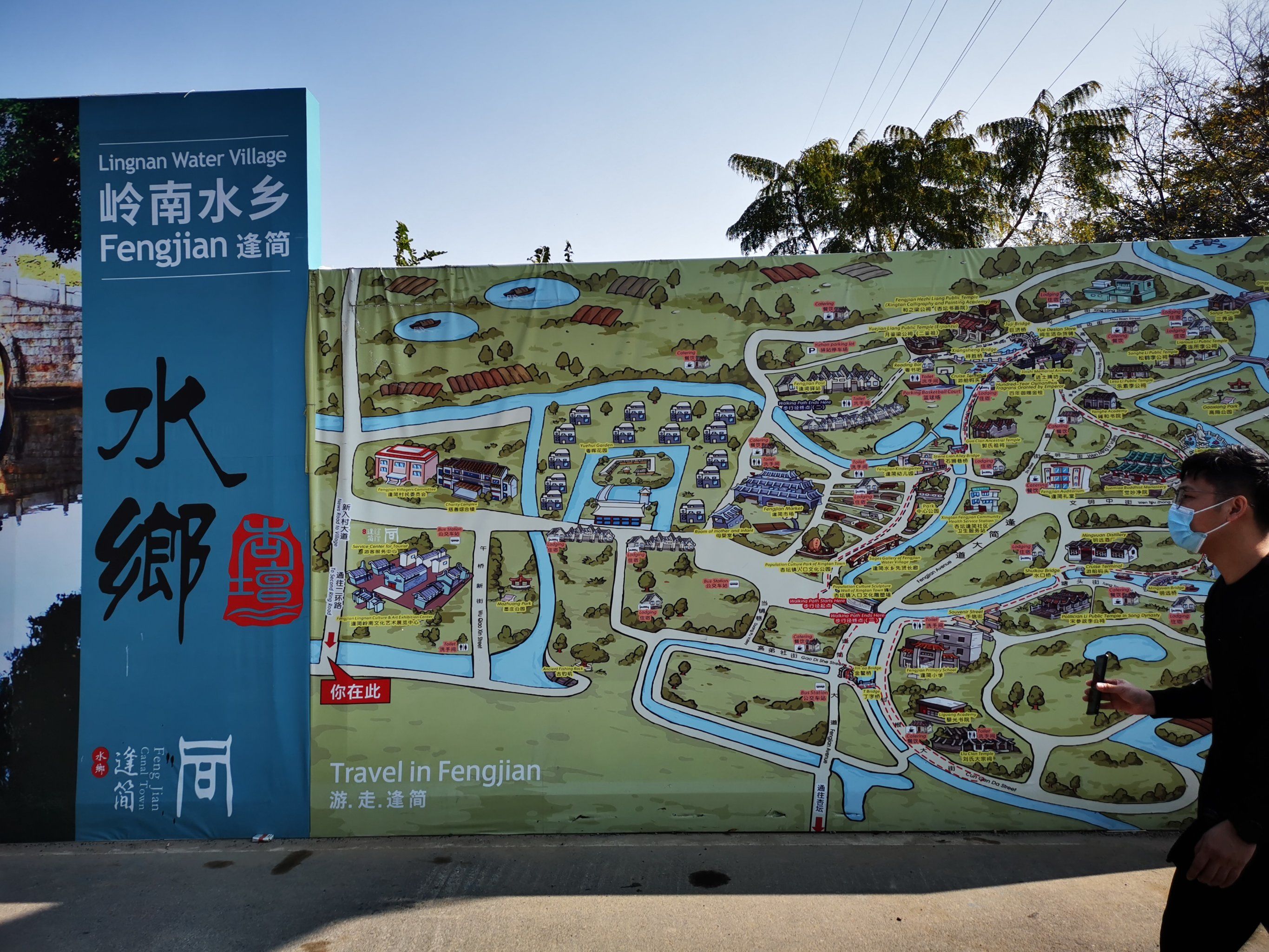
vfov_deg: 51.4
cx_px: 634
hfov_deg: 65.3
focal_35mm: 27
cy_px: 476
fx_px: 990
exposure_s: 1/2500
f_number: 1.8
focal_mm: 5.58
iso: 50
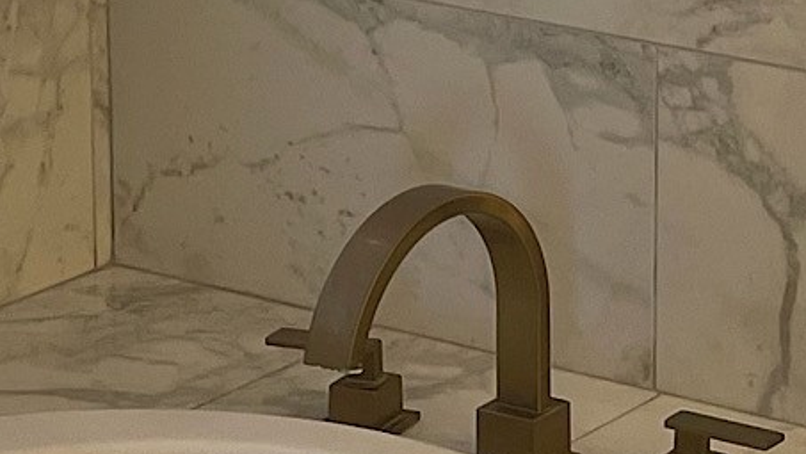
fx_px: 2565
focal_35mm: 120
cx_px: 1011
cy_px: -148
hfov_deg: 16.9
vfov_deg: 9.9
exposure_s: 1/120
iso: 100
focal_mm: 4.2
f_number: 1.6
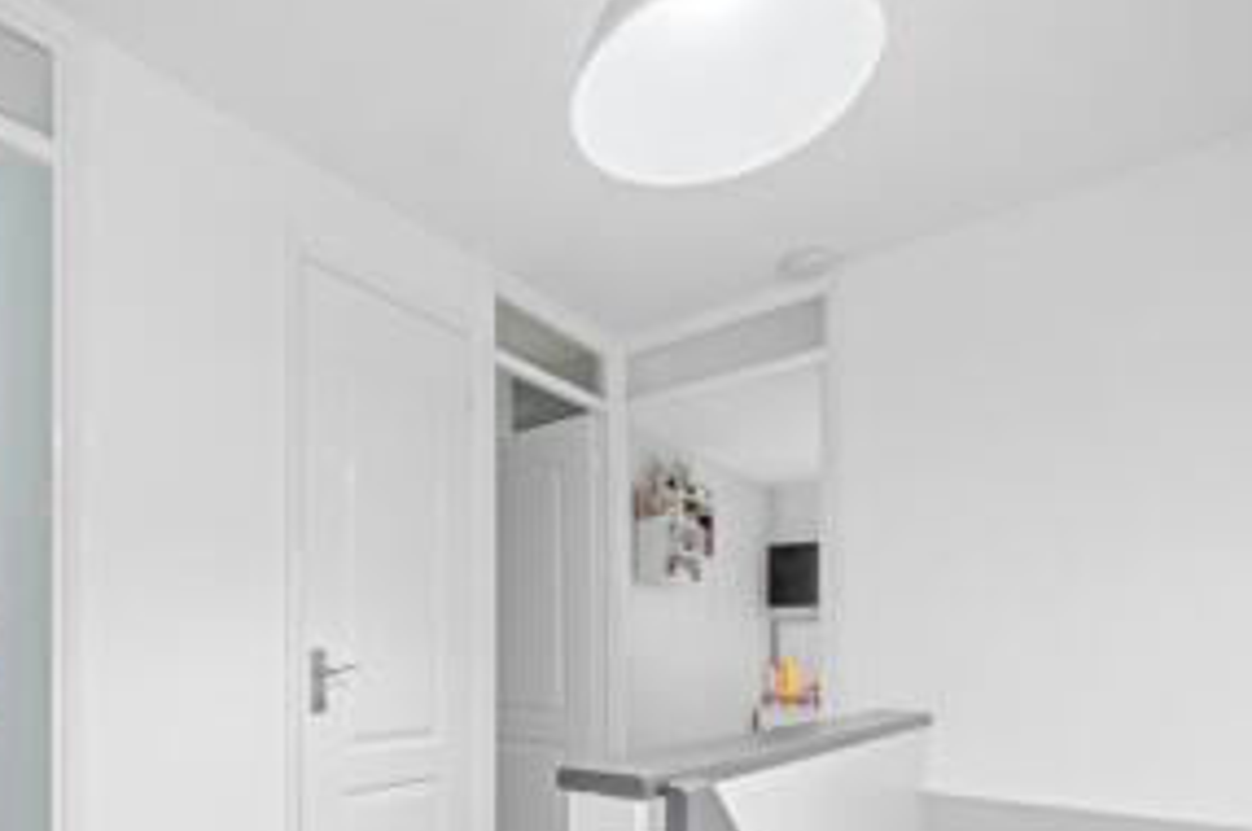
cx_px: 416
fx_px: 695
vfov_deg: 57.8
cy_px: 649
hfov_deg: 81.2
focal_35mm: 20
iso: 800
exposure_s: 1/1.25
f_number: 13
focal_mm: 12
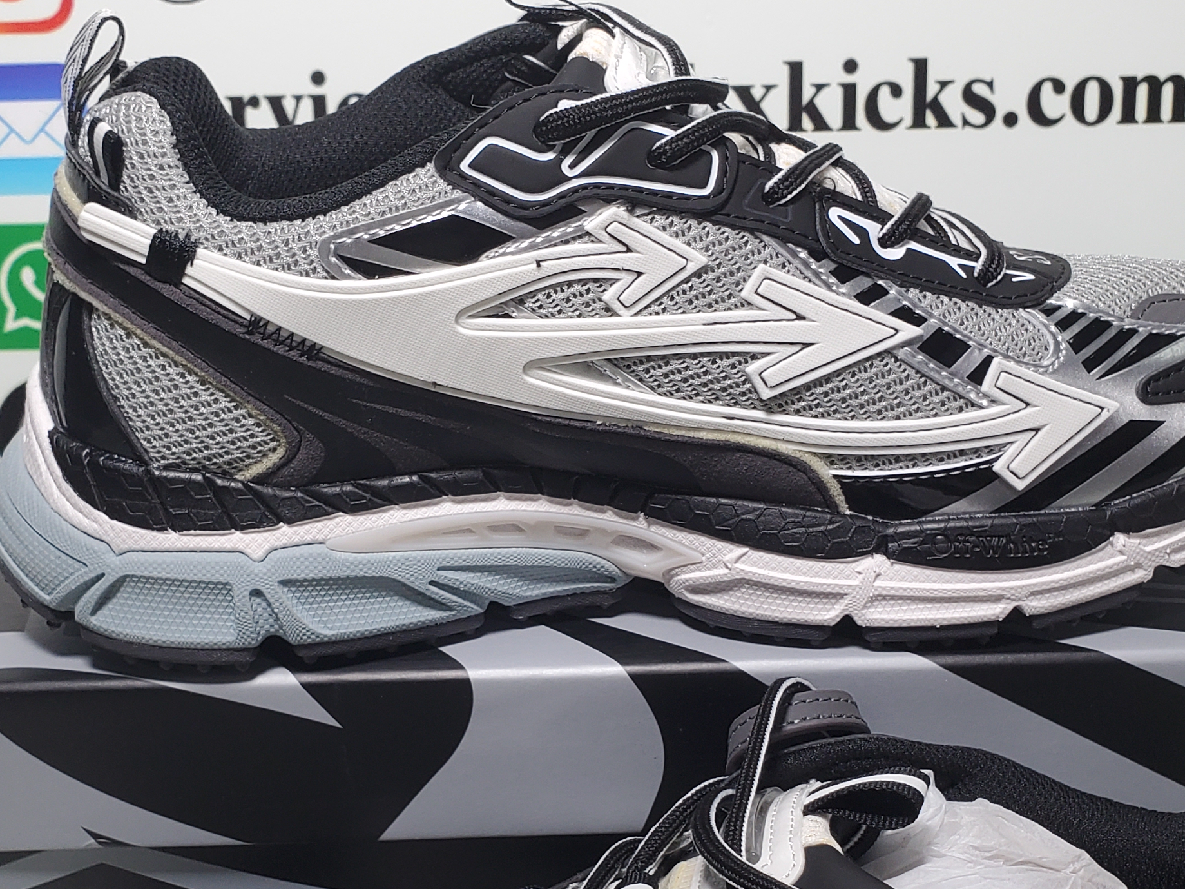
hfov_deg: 33.8
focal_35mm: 57
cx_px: 640
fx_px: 1951
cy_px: 659
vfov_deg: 25.4
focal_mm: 4.3
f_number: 2.4
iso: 50
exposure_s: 1/160
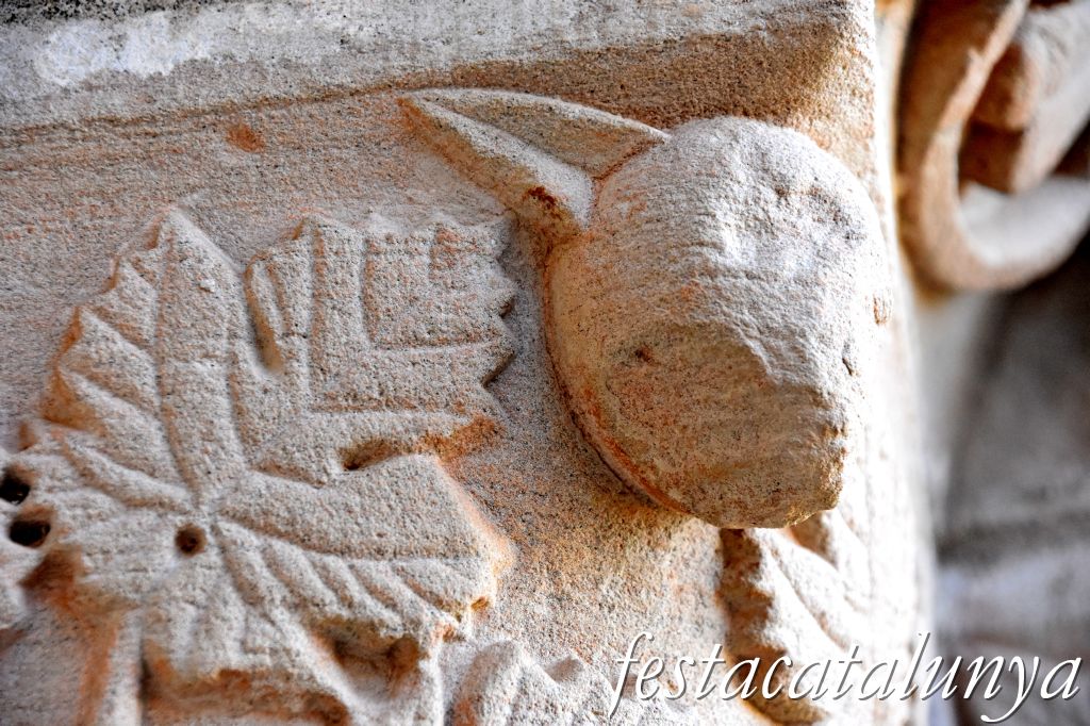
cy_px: 363
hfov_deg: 13.0
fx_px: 4767
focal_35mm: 158
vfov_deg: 8.7
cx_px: 545
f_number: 8
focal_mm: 105
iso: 2000
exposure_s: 1/250
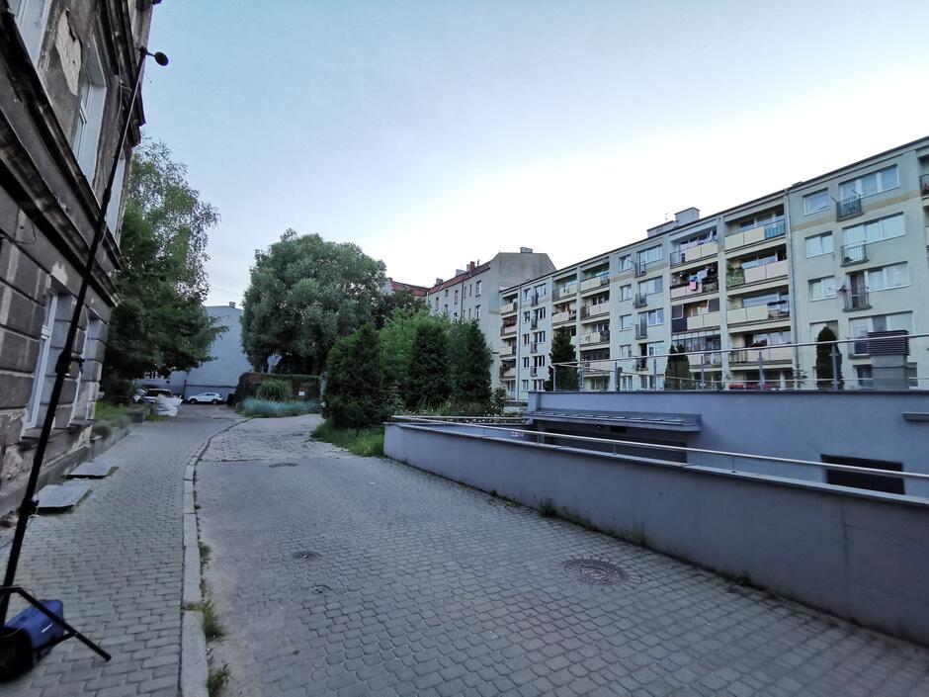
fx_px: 429
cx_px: 464
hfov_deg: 94.5
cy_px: 348
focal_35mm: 16
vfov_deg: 78.1
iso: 500
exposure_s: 1/40
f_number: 2.2
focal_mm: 2.35
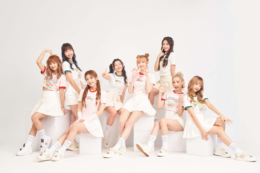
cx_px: 130
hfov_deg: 41.1
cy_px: 86
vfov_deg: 28.1
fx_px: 347
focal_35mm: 48
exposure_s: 1/160
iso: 200
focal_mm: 48
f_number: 6.3
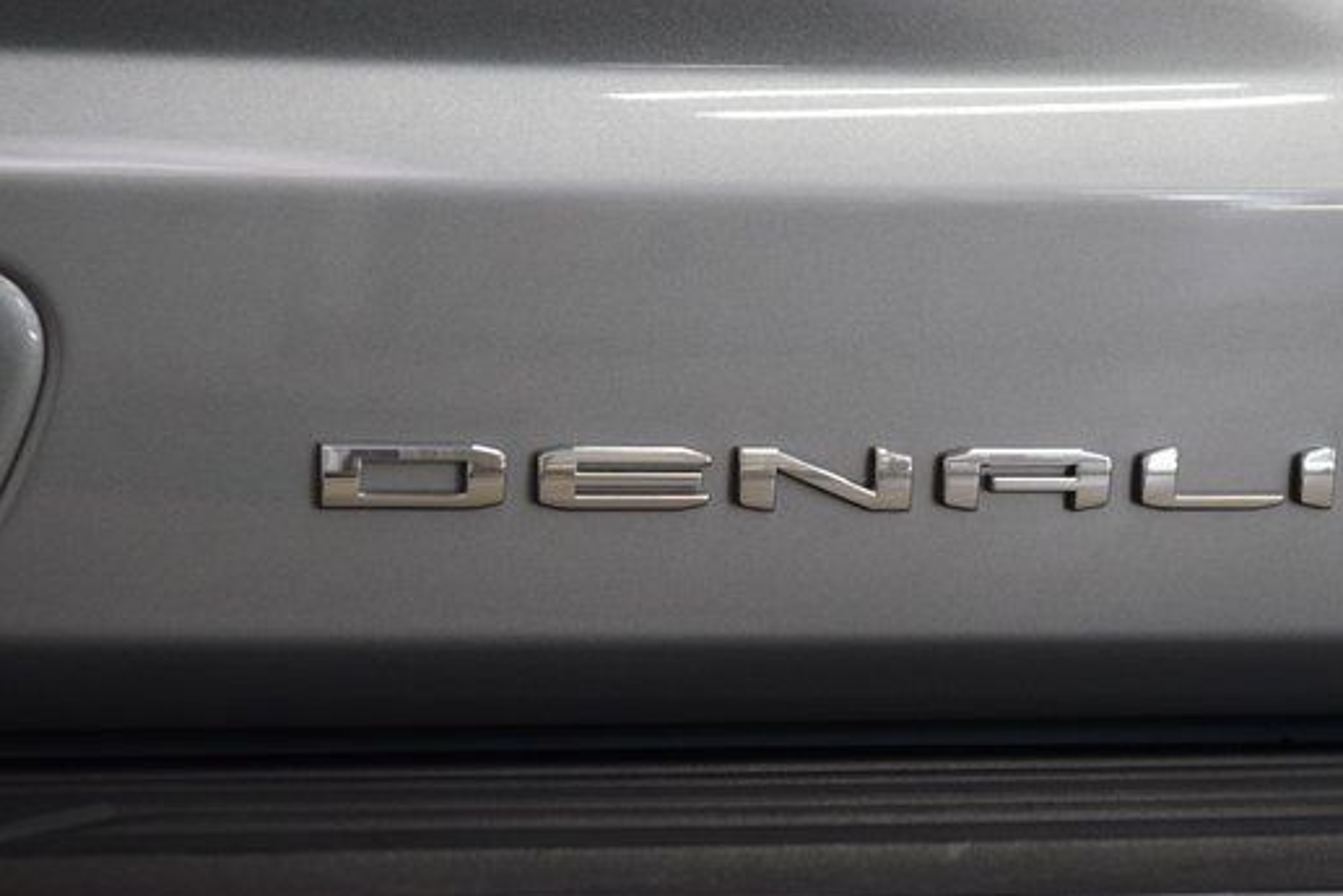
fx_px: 4851
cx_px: 829
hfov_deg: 15.7
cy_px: 487
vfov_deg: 10.6
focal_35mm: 130
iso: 1600
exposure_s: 1/125
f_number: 4.5
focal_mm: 70
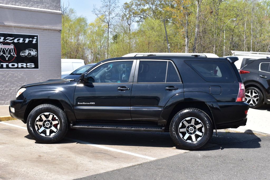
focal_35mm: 51
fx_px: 382
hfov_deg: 38.9
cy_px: 90
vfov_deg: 26.5
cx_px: 135
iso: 400
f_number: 11
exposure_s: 1/400
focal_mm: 34
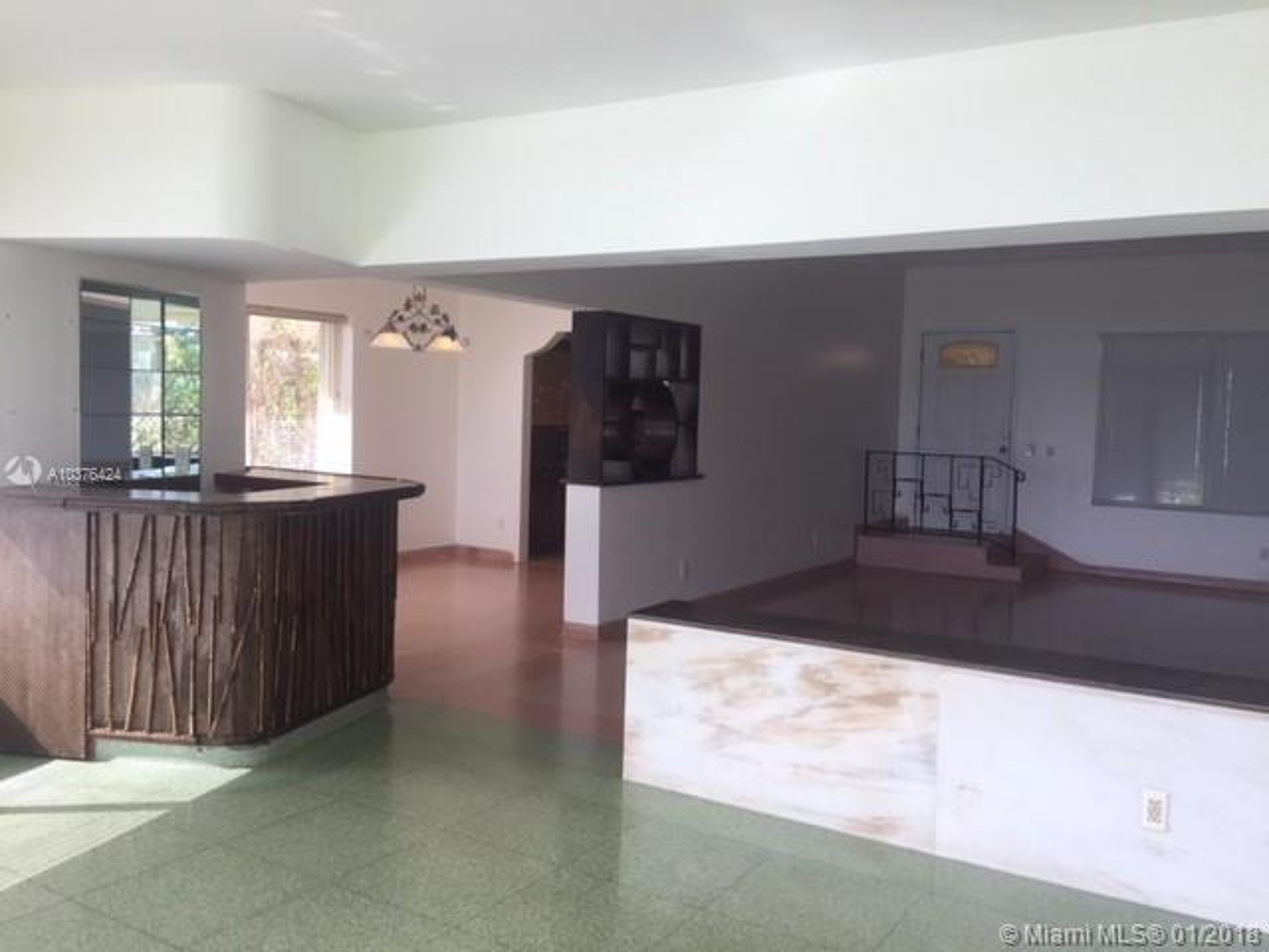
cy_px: 476
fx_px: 1063
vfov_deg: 48.2
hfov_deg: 61.7
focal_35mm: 29
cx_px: 634
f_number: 2.2
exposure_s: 1/289
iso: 32
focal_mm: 4.15
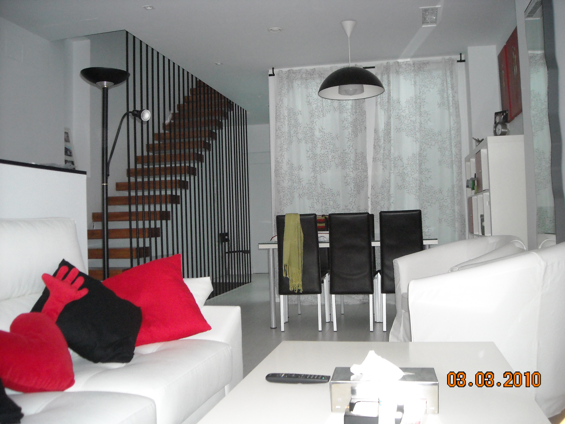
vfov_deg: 40.7
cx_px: 282
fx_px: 571
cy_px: 212
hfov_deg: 52.6
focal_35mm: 35
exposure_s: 1/60
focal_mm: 5.7
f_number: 2.8
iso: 400
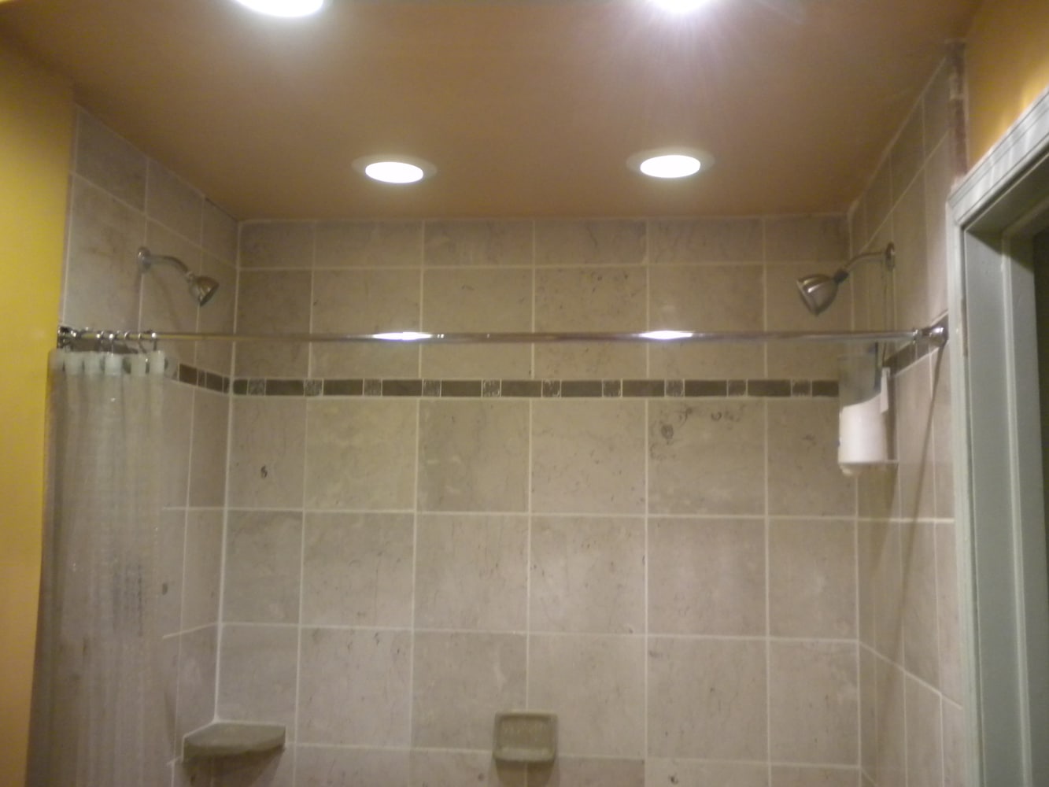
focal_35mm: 35
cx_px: 524
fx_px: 1061
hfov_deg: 52.6
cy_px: 394
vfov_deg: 40.7
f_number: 3.1
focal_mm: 6.3
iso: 400
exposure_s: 1/38.2
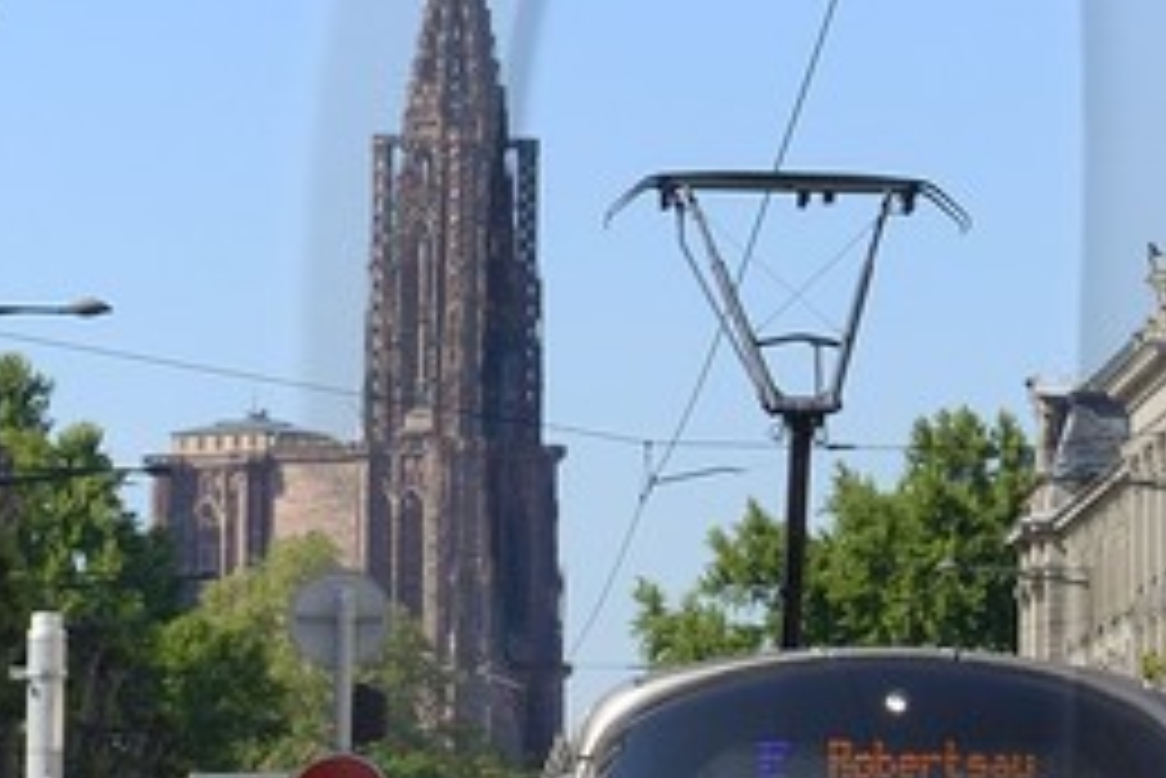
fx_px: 8393
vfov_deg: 5.3
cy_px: 373
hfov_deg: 7.7
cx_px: 2138
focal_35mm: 259
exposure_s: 1/250
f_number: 11
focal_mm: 42
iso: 200
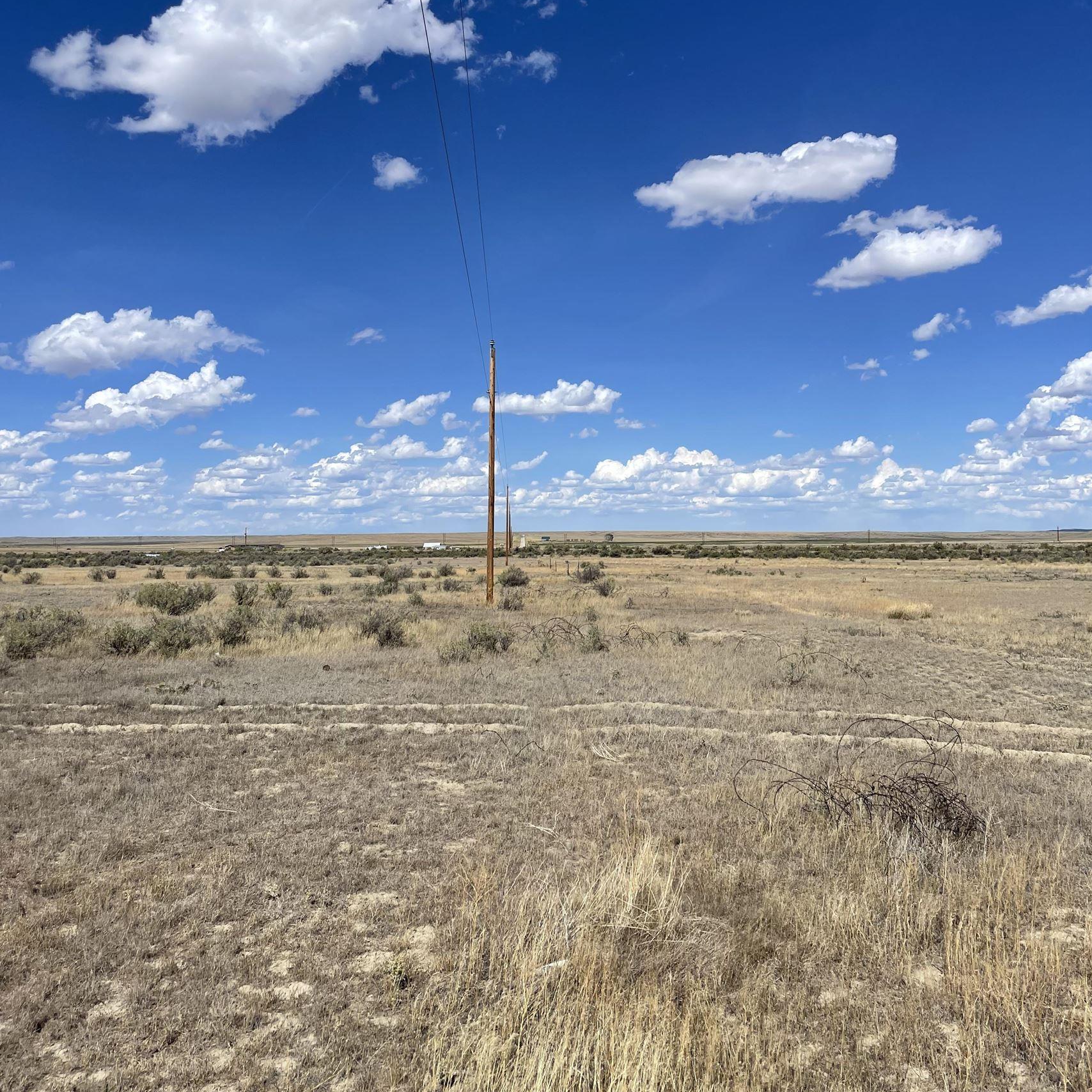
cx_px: 542
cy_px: 479
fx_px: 1106
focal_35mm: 31
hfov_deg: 52.5
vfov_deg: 52.4
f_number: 1.6
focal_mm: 4.2
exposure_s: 1/6897
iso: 32
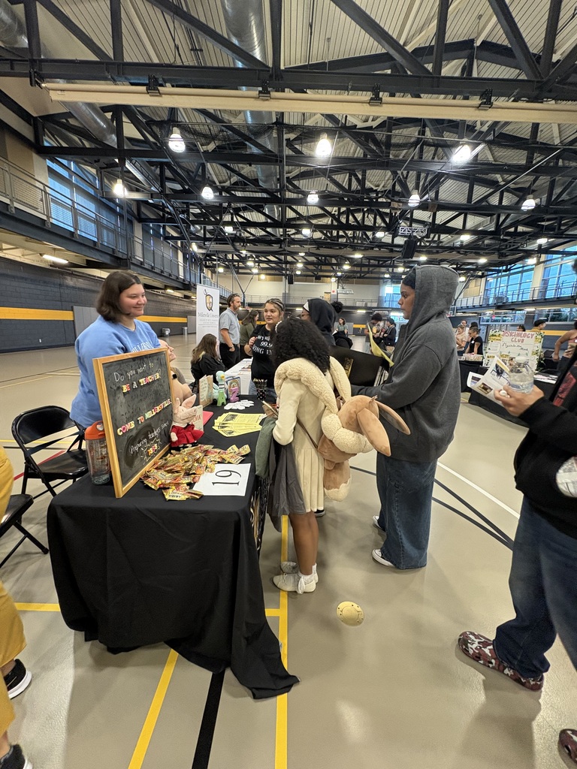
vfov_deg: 102.1
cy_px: 384
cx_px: 288
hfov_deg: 85.7
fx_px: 311
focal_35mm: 14
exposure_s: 1/60
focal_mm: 2.22
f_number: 2.2
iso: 400
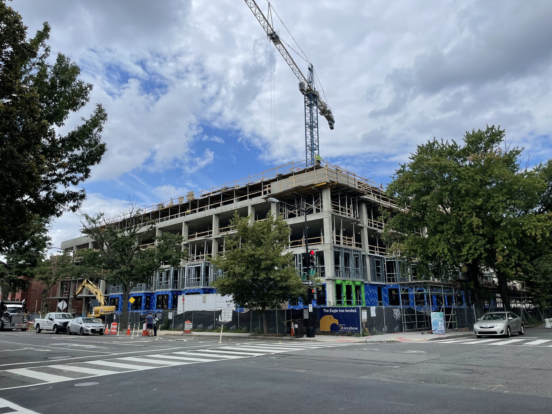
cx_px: 276
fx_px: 415
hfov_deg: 67.3
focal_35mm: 26
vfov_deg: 53.1
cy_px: 207
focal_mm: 4.2
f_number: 1.6
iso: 32
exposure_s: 1/6135
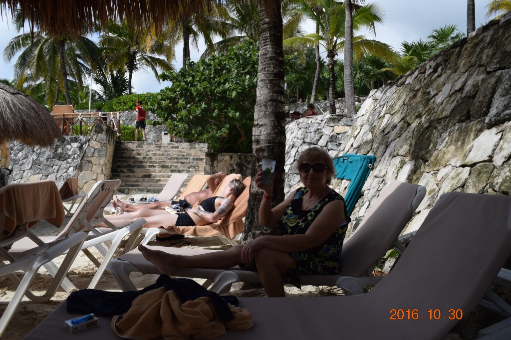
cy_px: 170
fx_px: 383
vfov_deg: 47.9
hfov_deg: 67.4
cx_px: 256
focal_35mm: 27
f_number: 10
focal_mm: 18
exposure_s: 1/400
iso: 200
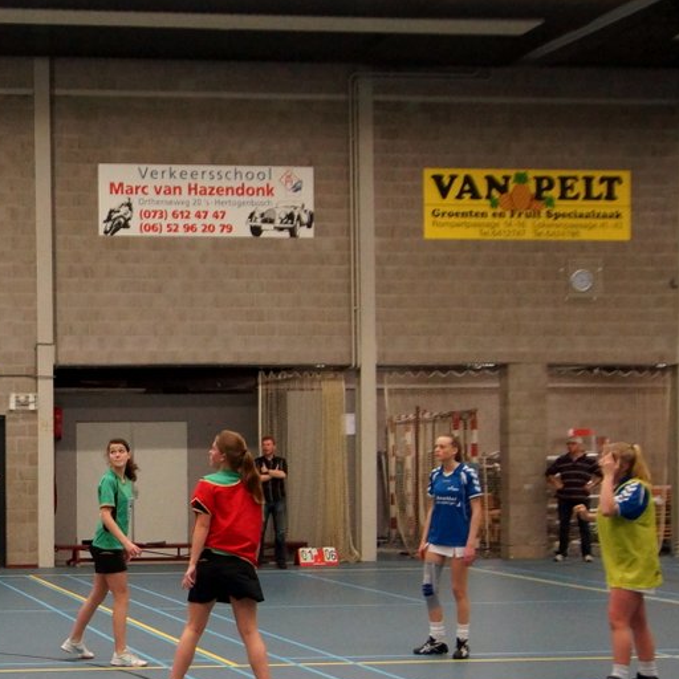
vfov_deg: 33.4
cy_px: 365
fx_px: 1132
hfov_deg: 31.3
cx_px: 25
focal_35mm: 51
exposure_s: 1/320
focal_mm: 20
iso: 1600
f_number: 2.8
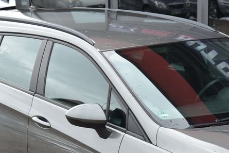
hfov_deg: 13.5
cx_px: 170
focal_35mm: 152
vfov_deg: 9.0
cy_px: 152
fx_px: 967
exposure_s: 1/200
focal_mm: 66
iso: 500
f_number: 7.1
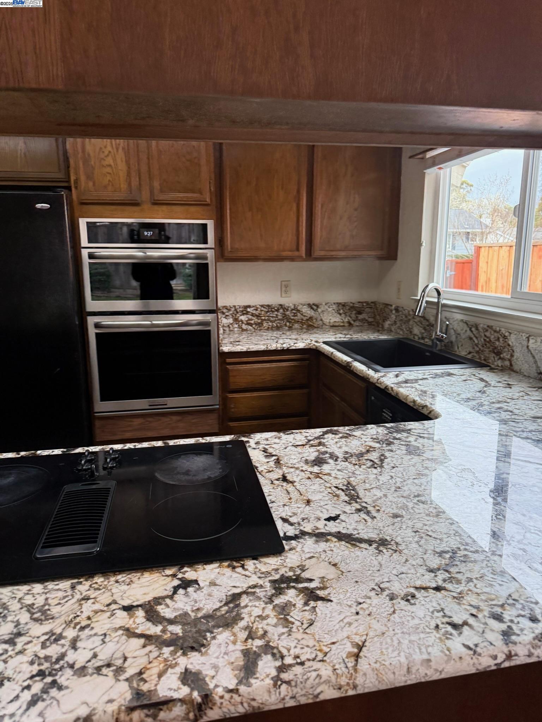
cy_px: 361
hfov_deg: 56.8
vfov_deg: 71.6
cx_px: 271
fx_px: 501
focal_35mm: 24
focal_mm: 6.76
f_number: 1.78
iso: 250
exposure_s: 1/60
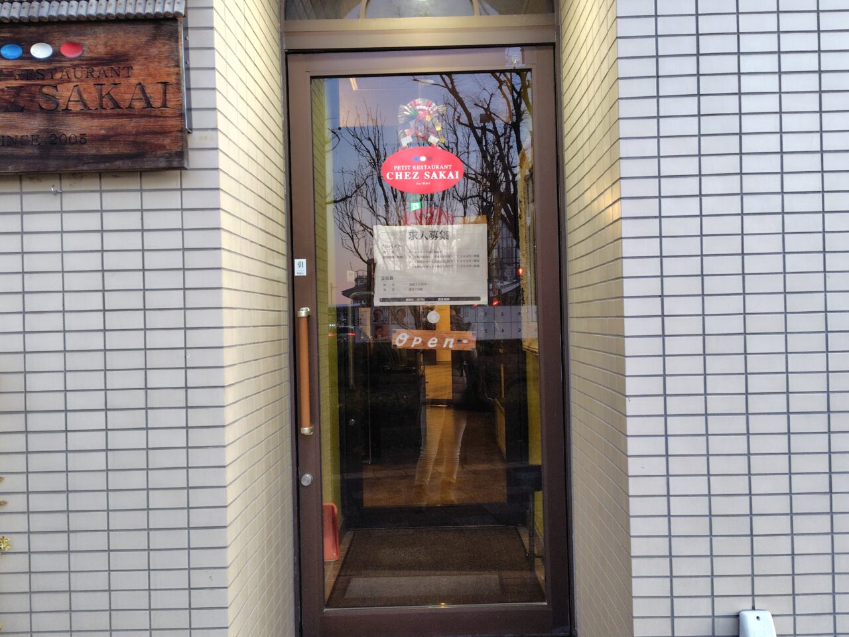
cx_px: 424
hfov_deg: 73.9
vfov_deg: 58.9
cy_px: 318
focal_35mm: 23
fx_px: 564
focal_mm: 5.6
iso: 601
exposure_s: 1/60
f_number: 1.9
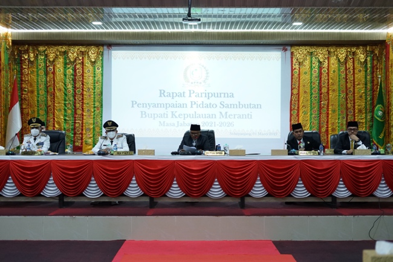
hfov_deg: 39.6
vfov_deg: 27.0
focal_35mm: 50
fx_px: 546
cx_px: 196
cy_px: 131
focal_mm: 50
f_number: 2.5
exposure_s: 1/100
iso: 1600
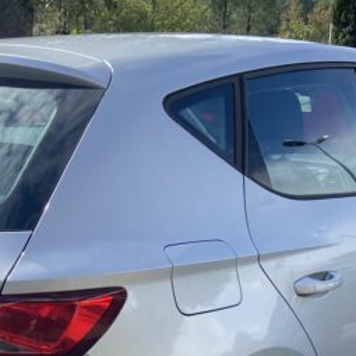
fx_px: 838
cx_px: 137
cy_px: 350
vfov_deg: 23.1
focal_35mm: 72
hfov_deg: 23.9
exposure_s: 1/1608
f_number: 1.8
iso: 32
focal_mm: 4.25
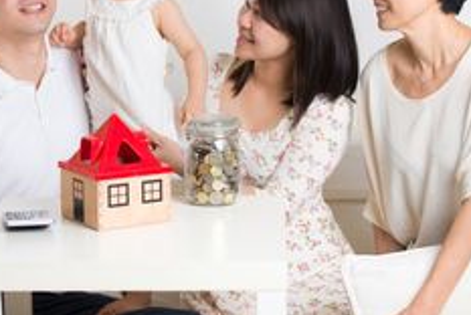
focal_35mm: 175
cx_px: 115
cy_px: 56
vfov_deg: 7.9
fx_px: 2292
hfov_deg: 11.7
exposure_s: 1/125
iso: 250
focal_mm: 102
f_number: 5
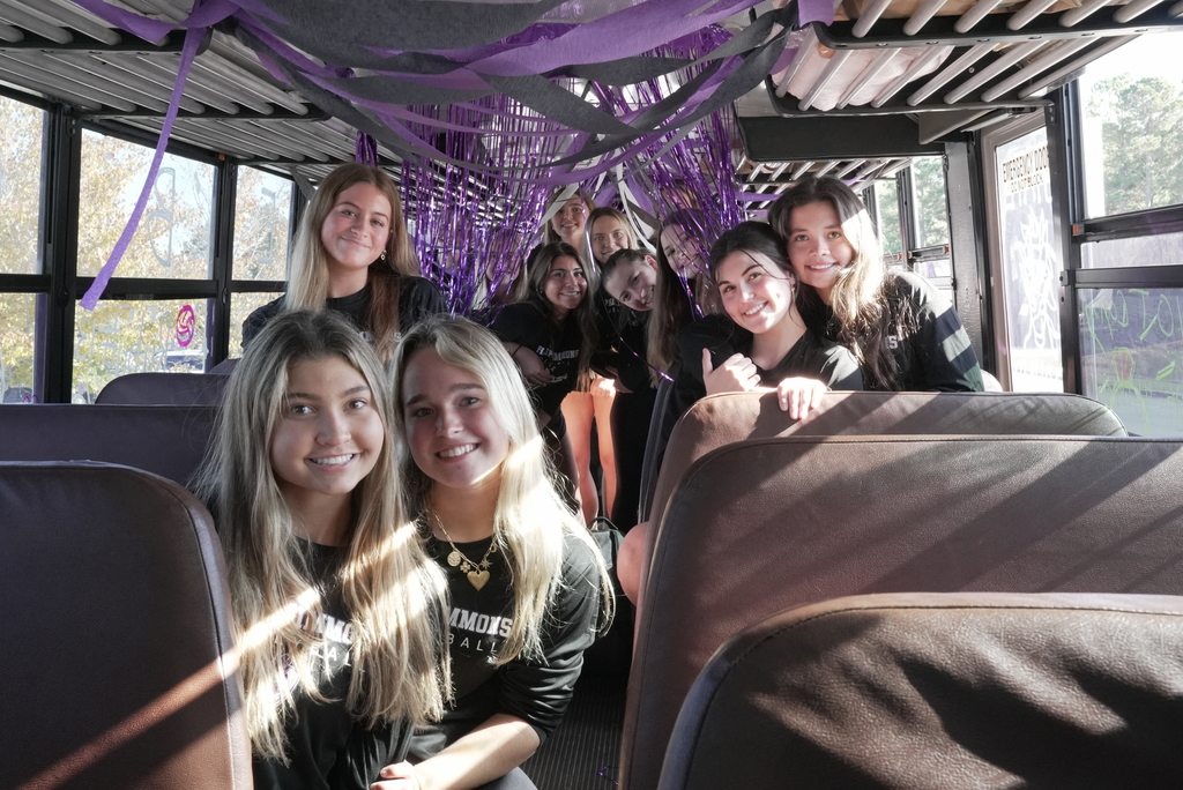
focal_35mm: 38
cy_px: 395
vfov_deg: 35.1
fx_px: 1249
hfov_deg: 50.7
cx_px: 592
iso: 8000
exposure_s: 1/125
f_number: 16
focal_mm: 38
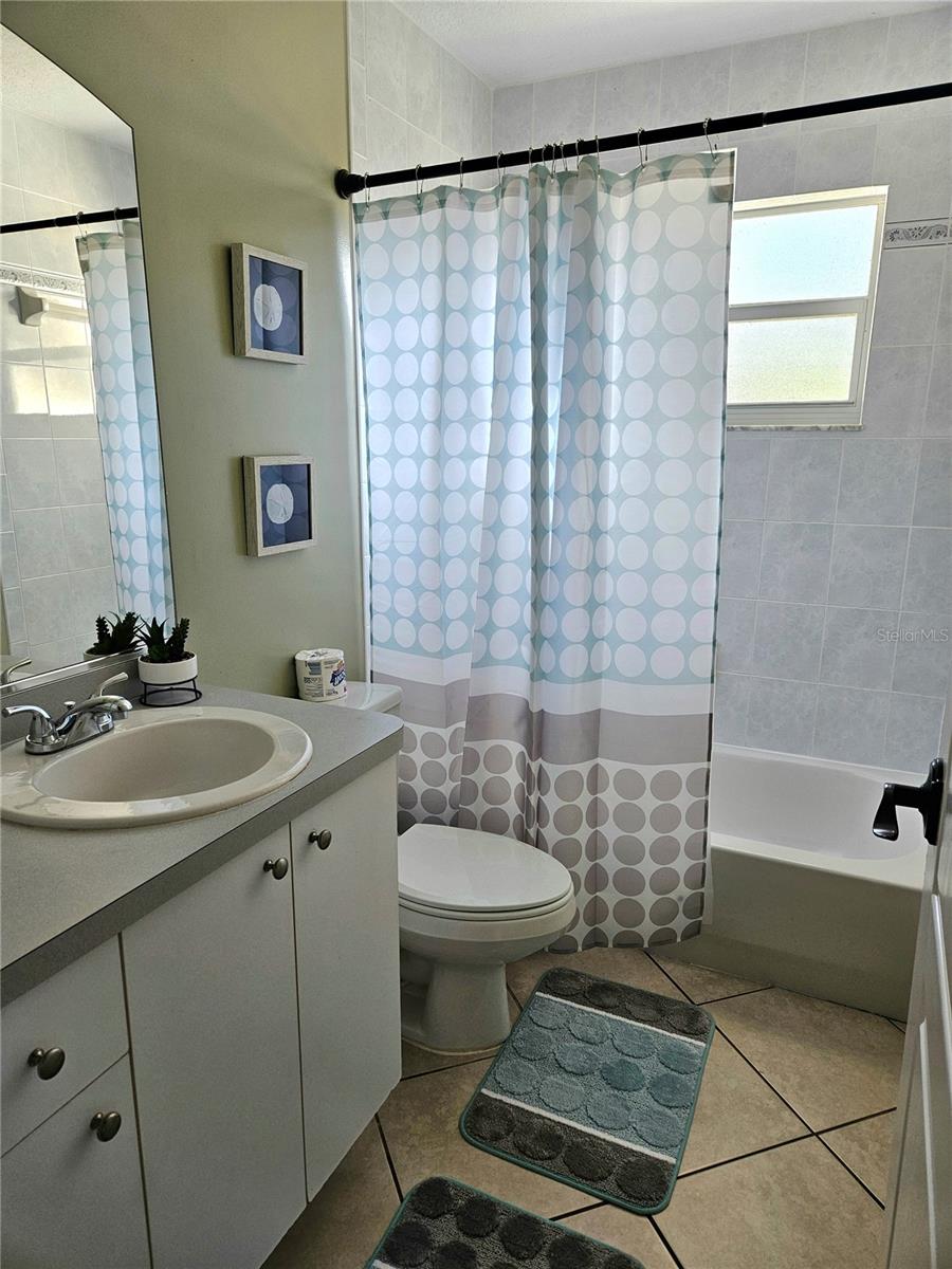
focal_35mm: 23
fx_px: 843
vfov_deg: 73.9
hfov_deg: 58.9
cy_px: 634
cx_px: 476
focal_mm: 5.4
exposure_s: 1/182
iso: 125
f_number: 1.8
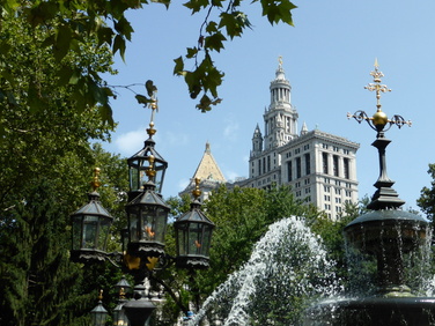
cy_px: 153
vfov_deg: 29.7
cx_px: 259
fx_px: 616
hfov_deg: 38.8
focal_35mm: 49
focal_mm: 6.9
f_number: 3.9
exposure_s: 1/800
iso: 100
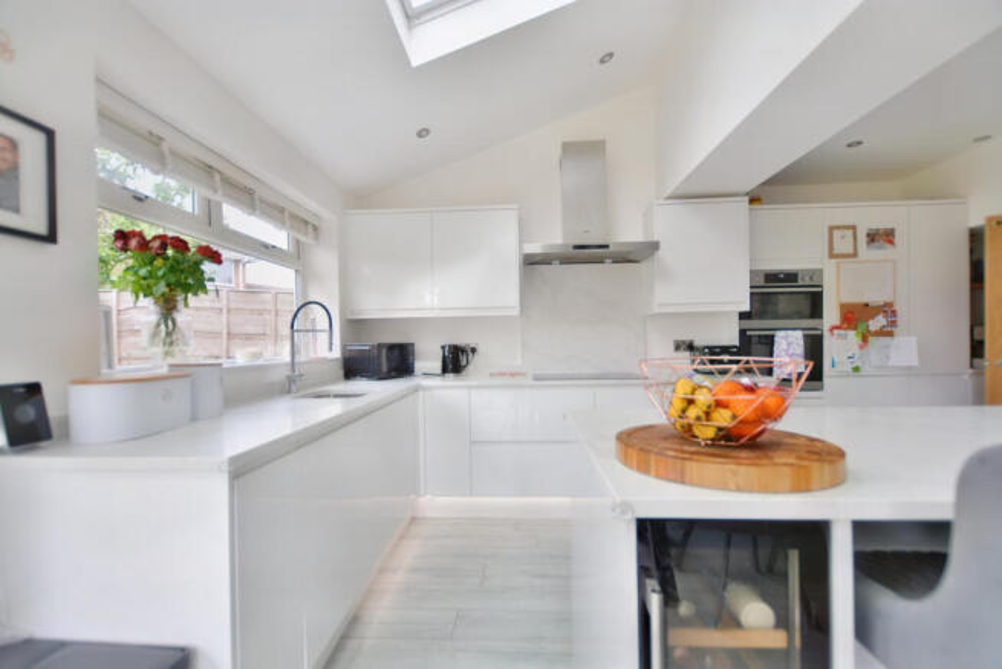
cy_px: 334
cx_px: 501
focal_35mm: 15
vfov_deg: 77.4
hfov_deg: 100.4
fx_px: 418
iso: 100
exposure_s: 1/50
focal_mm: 10
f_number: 3.5
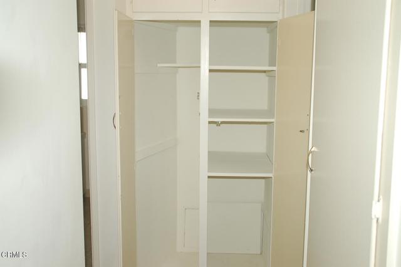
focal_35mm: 38
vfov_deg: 35.5
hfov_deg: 51.3
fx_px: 417
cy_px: 134
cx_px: 200
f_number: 4
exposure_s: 1/60
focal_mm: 25
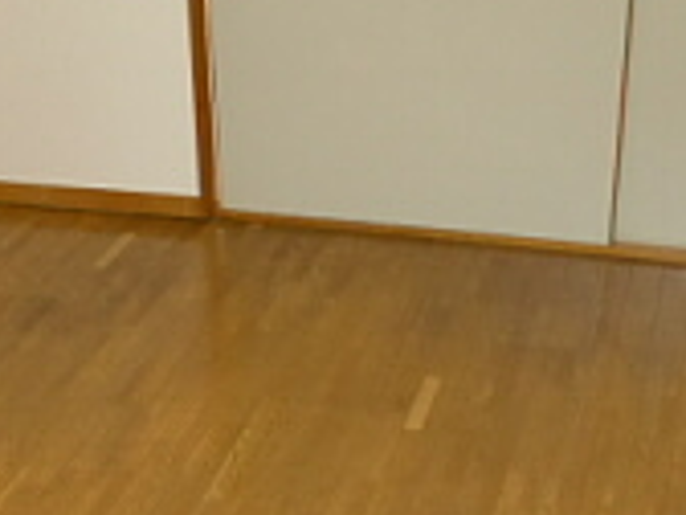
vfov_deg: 19.3
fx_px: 1486
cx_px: 304
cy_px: 464
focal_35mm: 75
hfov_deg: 26.0
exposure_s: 1/60
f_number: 2.6
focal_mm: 4.65
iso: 320
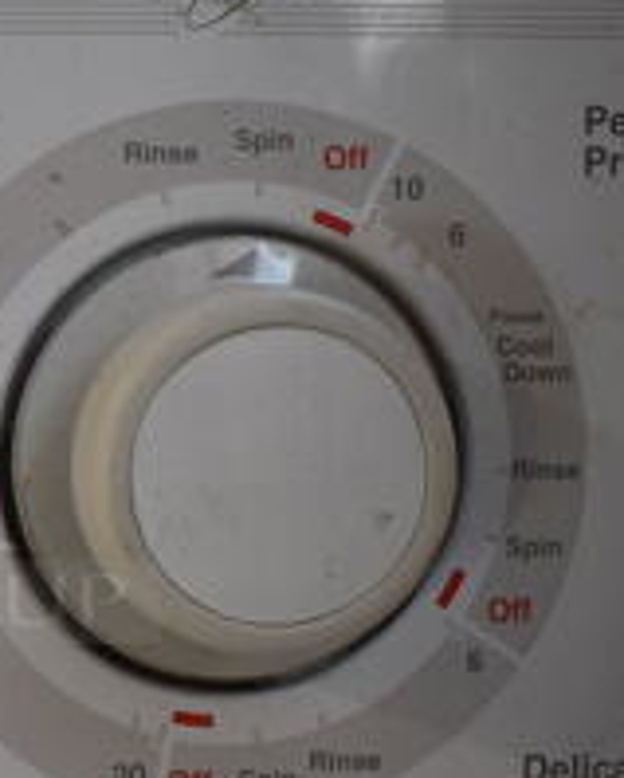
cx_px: -275
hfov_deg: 17.9
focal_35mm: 78
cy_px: 436
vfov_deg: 24.4
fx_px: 1796
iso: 800
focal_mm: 18
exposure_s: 1/250
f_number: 3.5
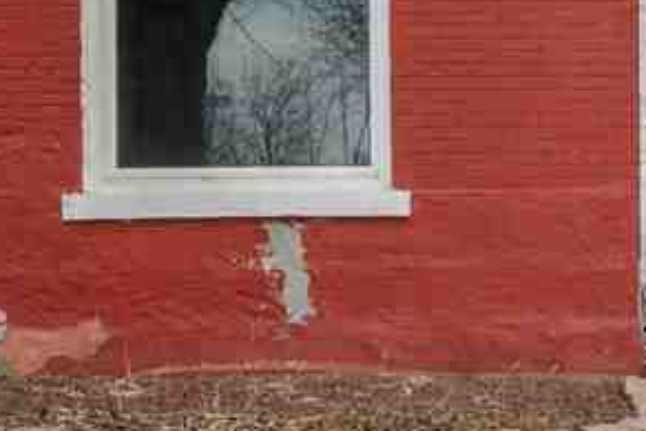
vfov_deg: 13.9
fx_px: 1652
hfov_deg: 21.6
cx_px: 591
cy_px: -238
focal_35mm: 92
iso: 800
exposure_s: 1/500
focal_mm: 21
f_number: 11
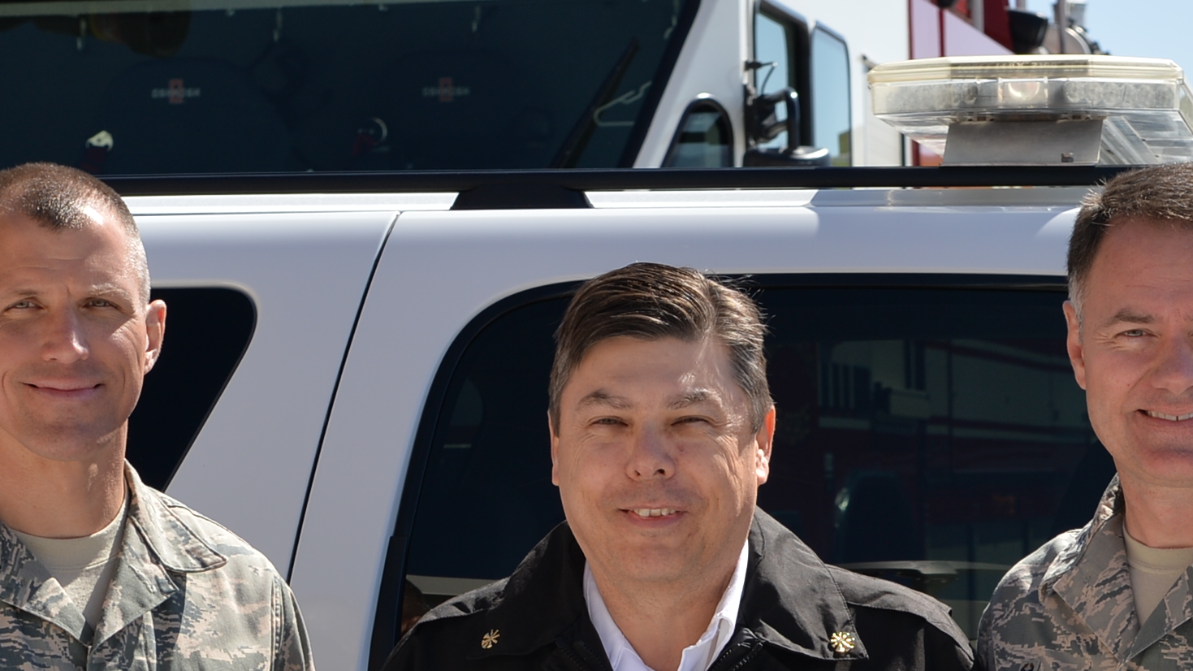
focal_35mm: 158
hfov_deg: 13.6
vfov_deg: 7.6
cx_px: 921
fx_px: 4998
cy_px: 929
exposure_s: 1/250
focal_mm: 60
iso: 125
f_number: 10
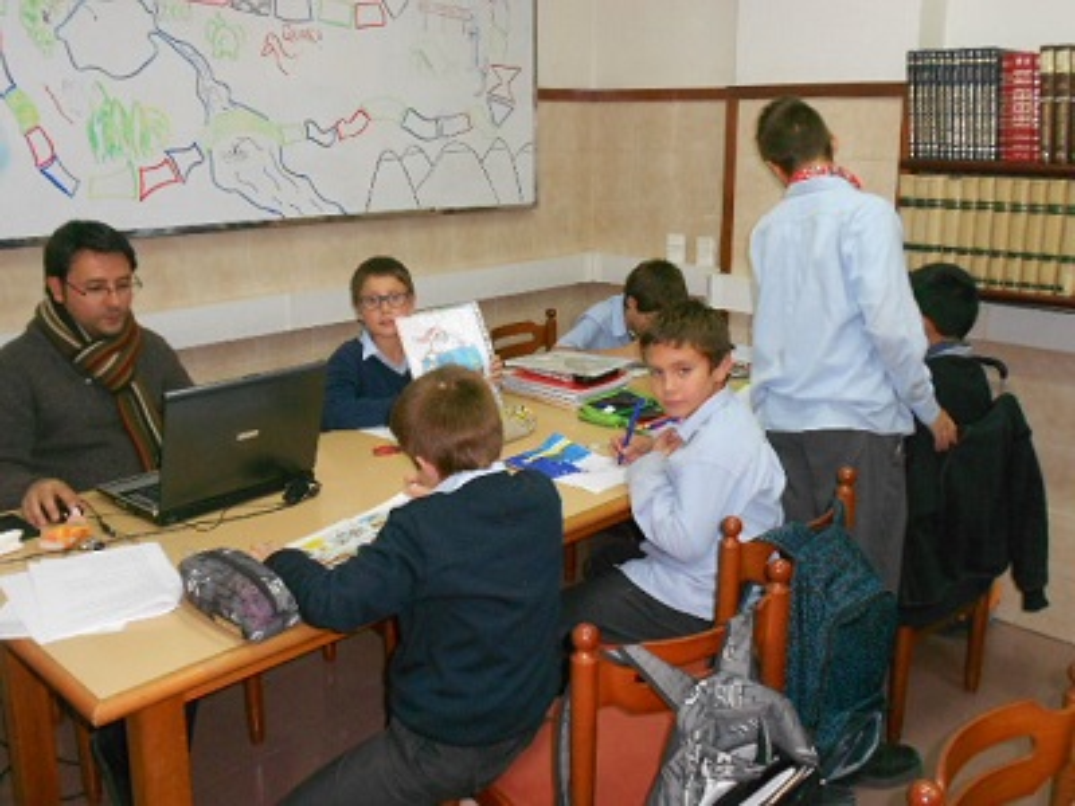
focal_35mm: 32
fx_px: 994
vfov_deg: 44.2
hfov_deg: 56.8
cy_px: 403
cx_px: 538
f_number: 3.6
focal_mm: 5.8
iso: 320
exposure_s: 1/30
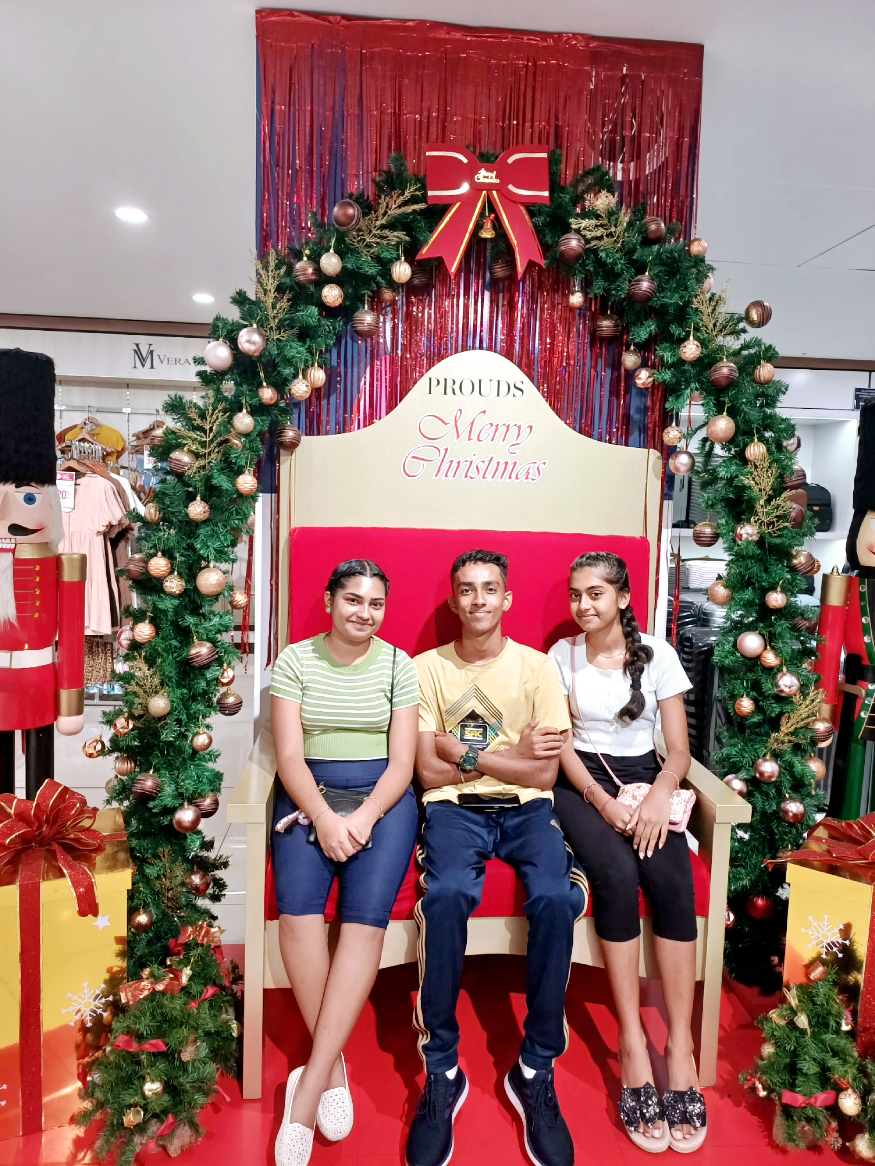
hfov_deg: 54.9
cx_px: 438
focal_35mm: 25
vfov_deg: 69.4
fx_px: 843
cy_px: 583
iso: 125
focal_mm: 4.65
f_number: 1.8
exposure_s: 1/50
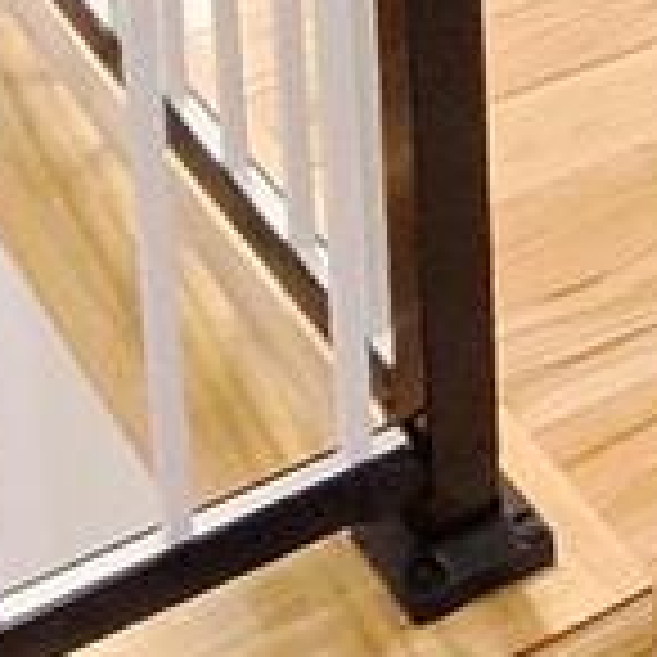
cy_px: -612
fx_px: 2426
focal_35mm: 113
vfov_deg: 13.5
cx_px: 868
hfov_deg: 14.7
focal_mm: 1.74
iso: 320
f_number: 2.2
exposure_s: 1/24
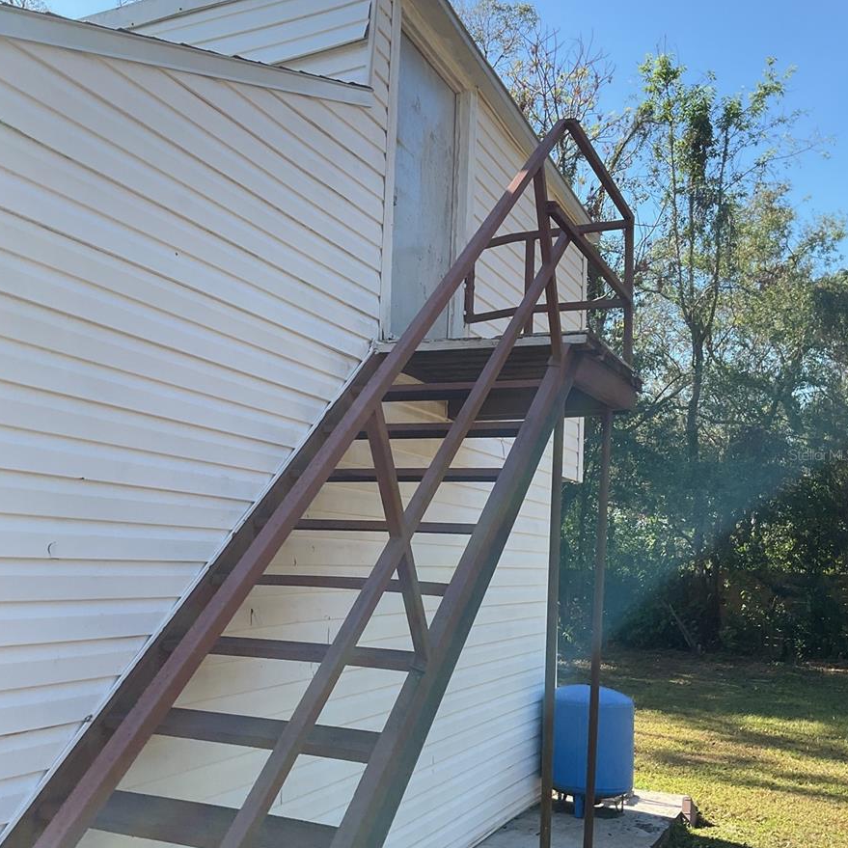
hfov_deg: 47.2
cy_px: 454
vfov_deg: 47.2
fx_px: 970
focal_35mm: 35
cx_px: 424
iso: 16
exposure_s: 1/792
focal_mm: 3
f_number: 1.8
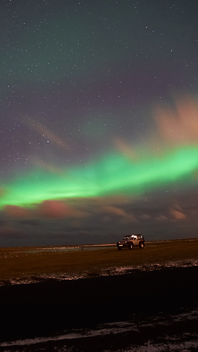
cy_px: 176
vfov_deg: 69.9
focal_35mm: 27
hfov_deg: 42.3
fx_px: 252
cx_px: 65
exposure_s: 30
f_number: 4
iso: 1600
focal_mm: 17
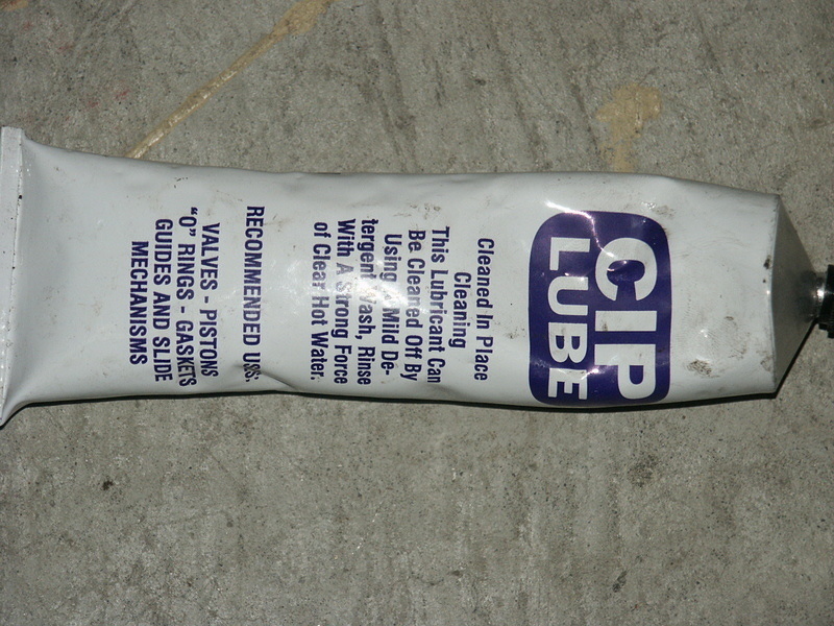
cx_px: 417
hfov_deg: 9.9
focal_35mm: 200
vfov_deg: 7.4
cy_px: 313
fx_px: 4819
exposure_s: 1/180
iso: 100
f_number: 3.5
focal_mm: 50.69
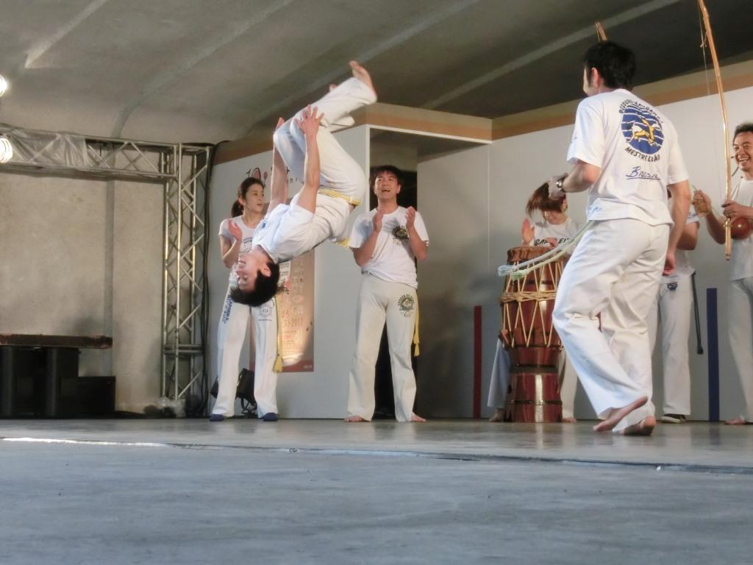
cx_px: 376
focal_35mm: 70
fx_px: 1523
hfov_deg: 27.8
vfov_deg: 21.0
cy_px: 282
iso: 800
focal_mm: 12.1
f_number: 4.7
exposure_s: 1/500
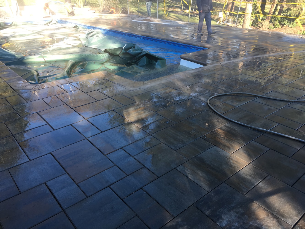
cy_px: 114
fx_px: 256
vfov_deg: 48.2
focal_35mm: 29
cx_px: 152
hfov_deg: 61.7
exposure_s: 1/120
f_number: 2.2
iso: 25
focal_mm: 4.15
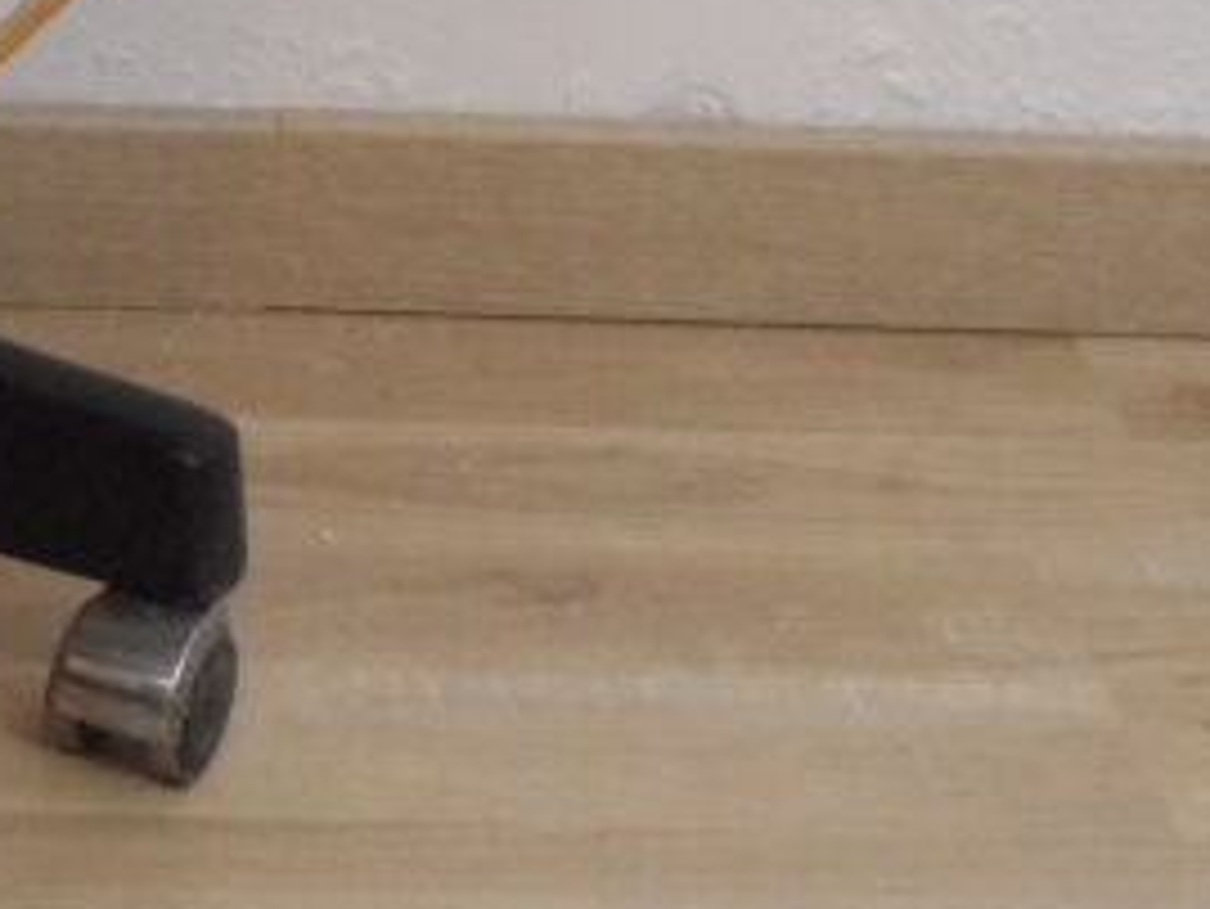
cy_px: -284
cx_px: -778
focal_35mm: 190
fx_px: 6644
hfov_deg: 10.0
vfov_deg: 7.7
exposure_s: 1/20
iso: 400
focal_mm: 9.3
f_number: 4.7
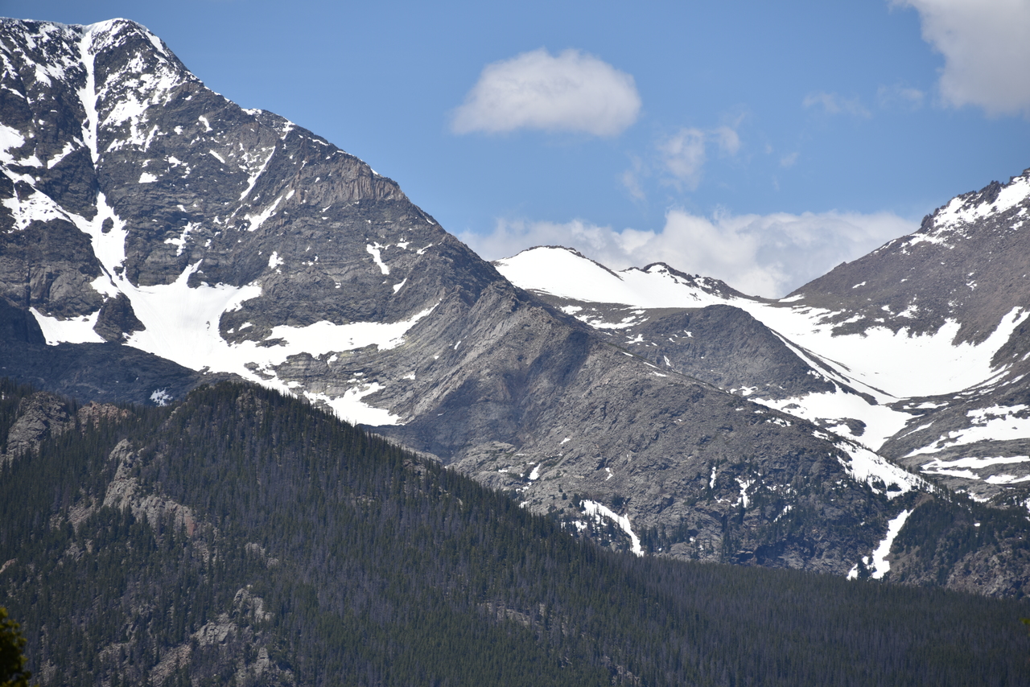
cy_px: 344
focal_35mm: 250
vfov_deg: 5.5
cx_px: 515
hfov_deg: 8.2
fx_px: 7154
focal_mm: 250
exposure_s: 1/500
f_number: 8
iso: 100
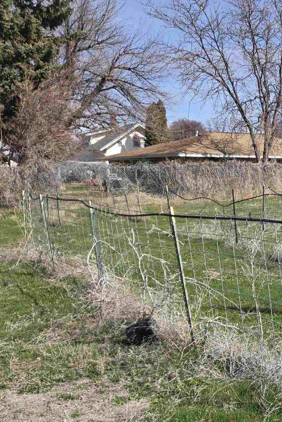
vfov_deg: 43.0
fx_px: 529
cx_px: 389
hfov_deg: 24.9
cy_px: 282
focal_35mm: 45
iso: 25
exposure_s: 1/1814
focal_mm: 5.4
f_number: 1.8
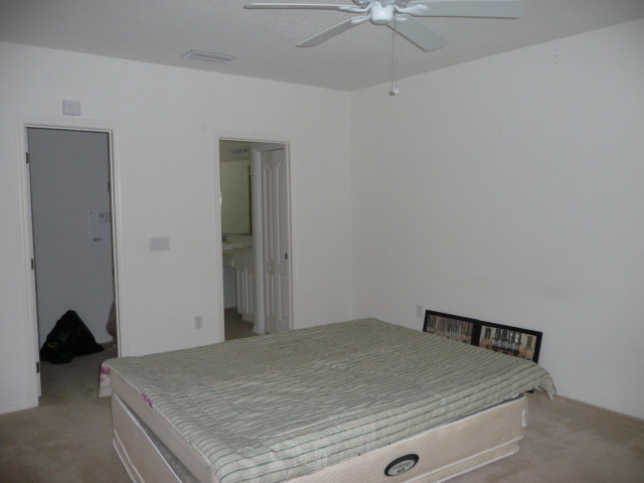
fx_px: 521
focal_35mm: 28
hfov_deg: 63.4
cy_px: 242
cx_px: 322
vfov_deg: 49.7
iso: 250
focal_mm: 4.7
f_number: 3.3
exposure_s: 1/30
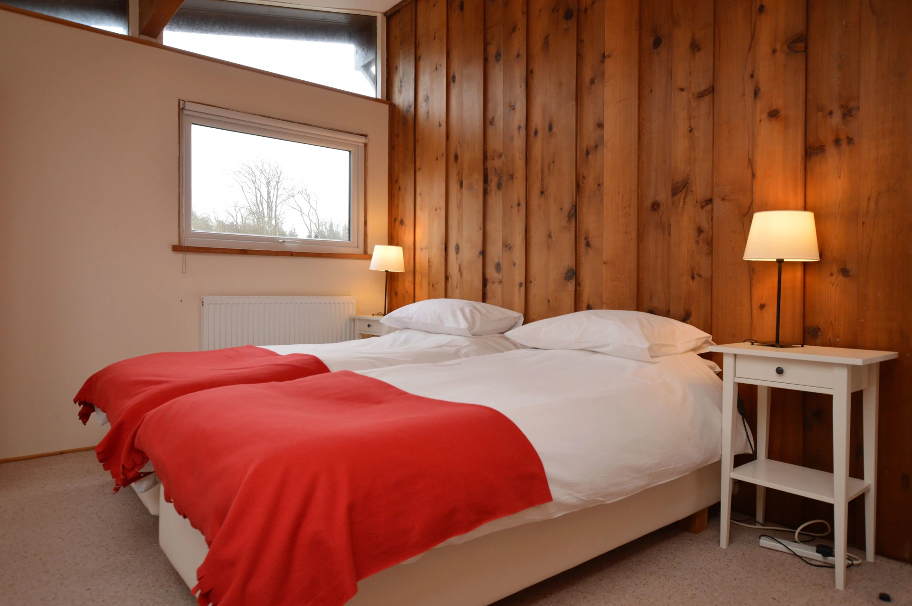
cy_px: 303
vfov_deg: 56.0
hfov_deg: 77.4
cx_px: 456
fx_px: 569
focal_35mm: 22
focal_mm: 15
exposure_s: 1/80
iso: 400
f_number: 4.5
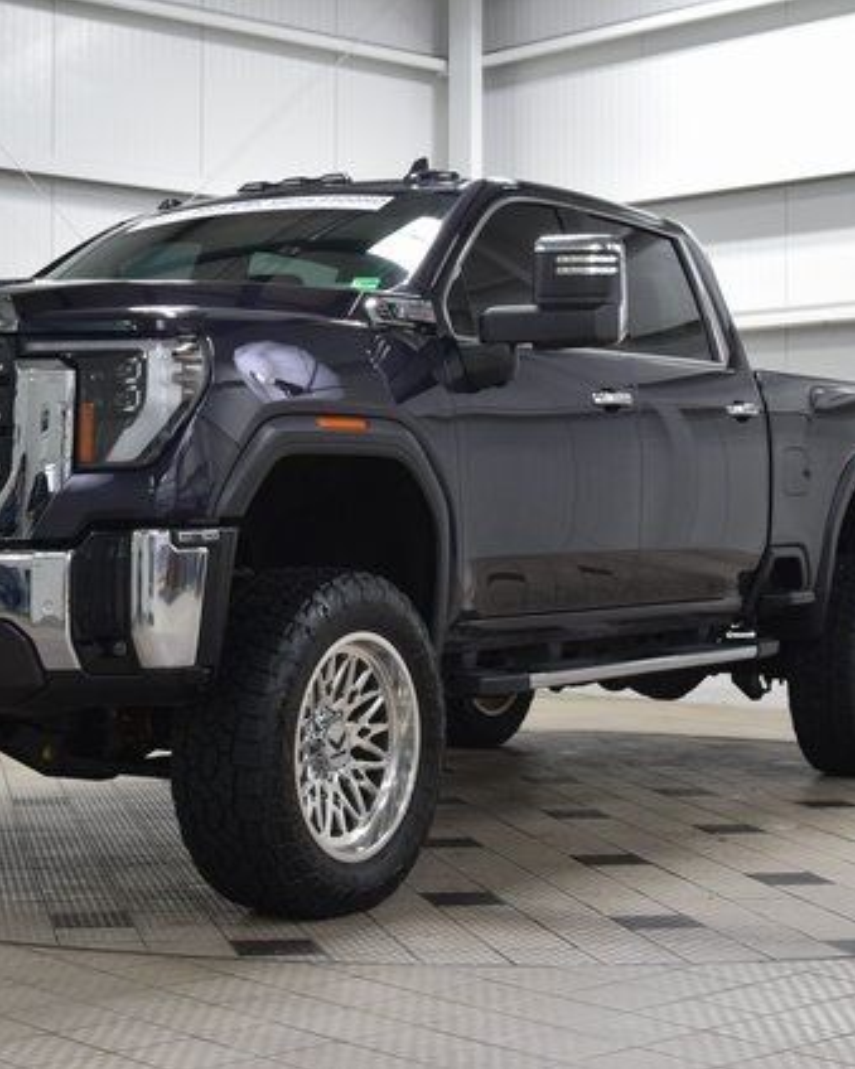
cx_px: 275
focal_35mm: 68
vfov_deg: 27.9
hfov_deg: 22.4
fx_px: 2152
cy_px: 536
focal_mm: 32
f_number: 5.6
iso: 1600
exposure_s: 1/60
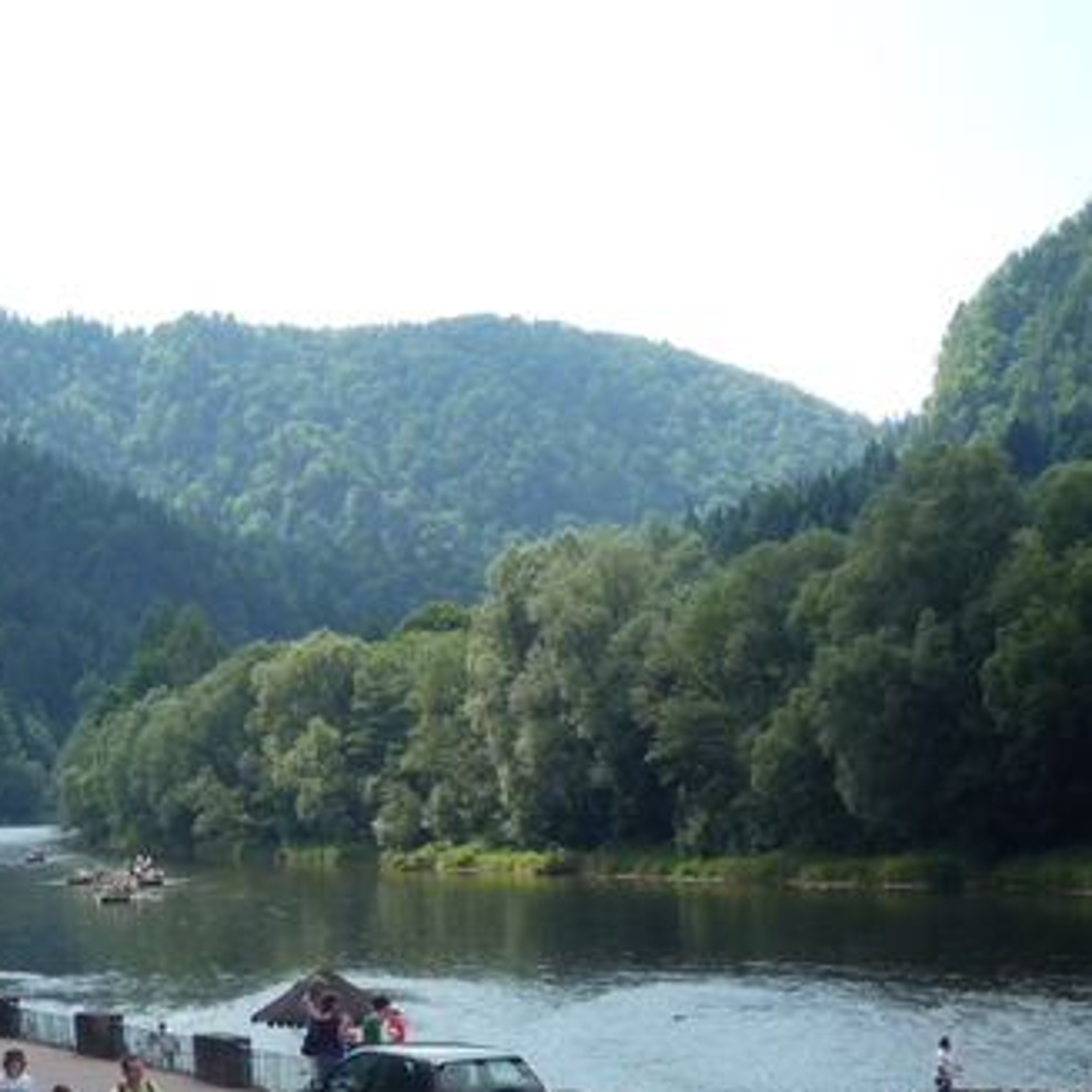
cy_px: 688
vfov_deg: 21.3
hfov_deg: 21.2
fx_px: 2891
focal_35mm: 81
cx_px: 284
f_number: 4.3
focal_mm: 8.8
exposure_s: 1/320
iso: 100
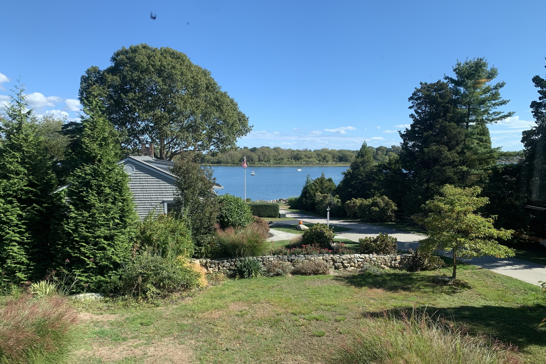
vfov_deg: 46.3
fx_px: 425
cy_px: 198
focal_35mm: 28
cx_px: 276
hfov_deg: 65.5
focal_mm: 4.25
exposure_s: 1/936
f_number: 1.8
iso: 25
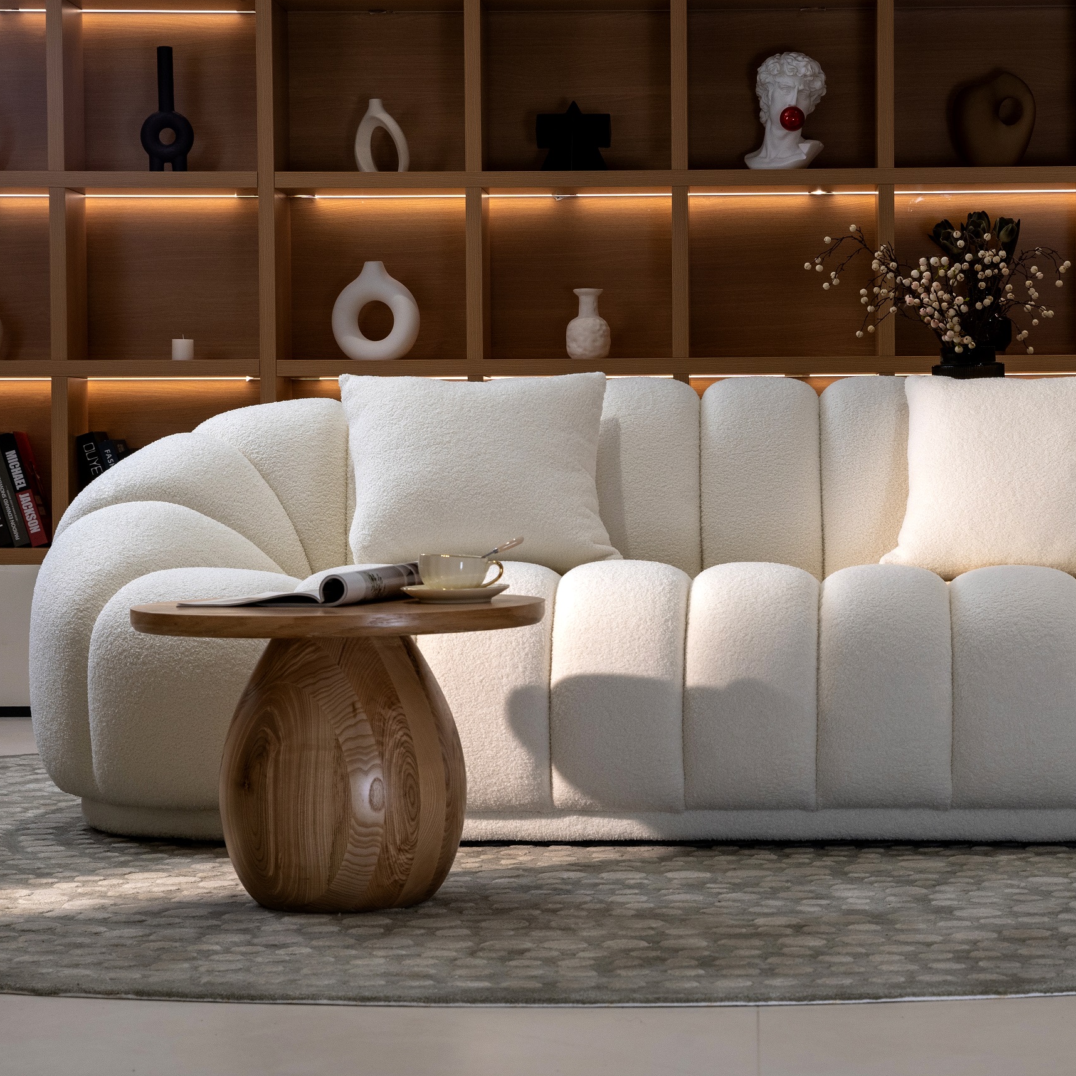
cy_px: 507
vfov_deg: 16.7
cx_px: 762
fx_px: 3657
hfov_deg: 16.7
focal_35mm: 104
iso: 500
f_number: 8
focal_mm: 70
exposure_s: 1/60
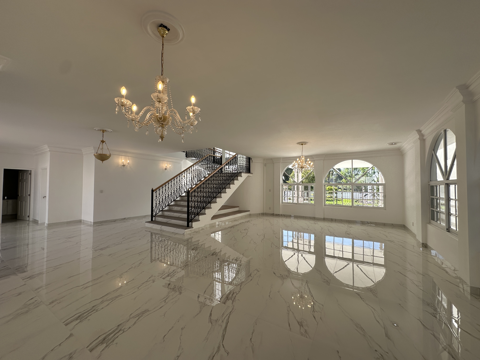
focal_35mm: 14
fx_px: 194
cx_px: 240
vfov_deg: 85.7
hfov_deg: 102.1
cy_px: 180
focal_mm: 2.22
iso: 40
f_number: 2.2
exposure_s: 1/359
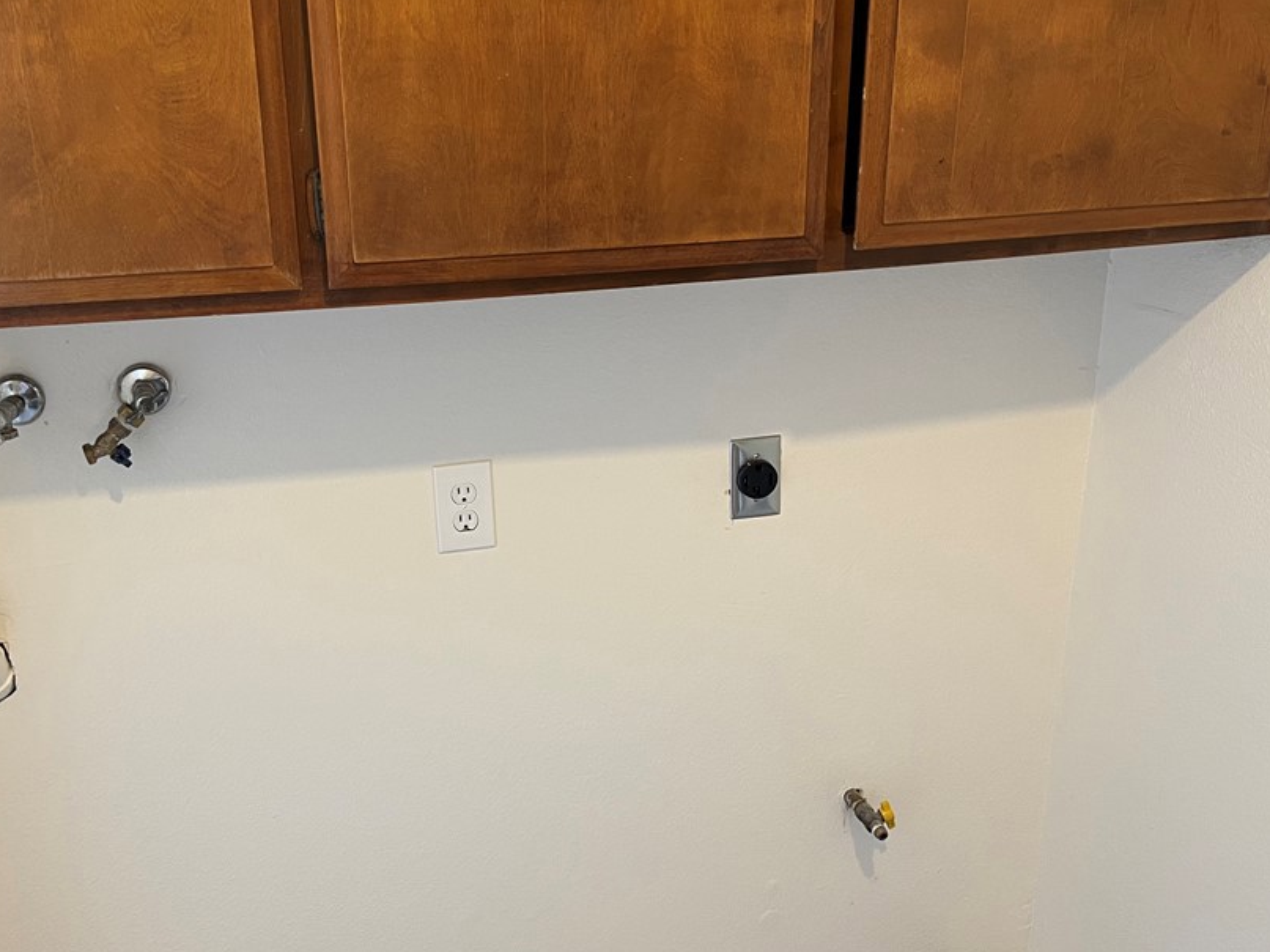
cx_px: 486
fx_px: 1211
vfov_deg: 42.9
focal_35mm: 33
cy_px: 439
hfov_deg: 54.8
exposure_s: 1/60
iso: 160
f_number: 1.6
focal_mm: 5.1
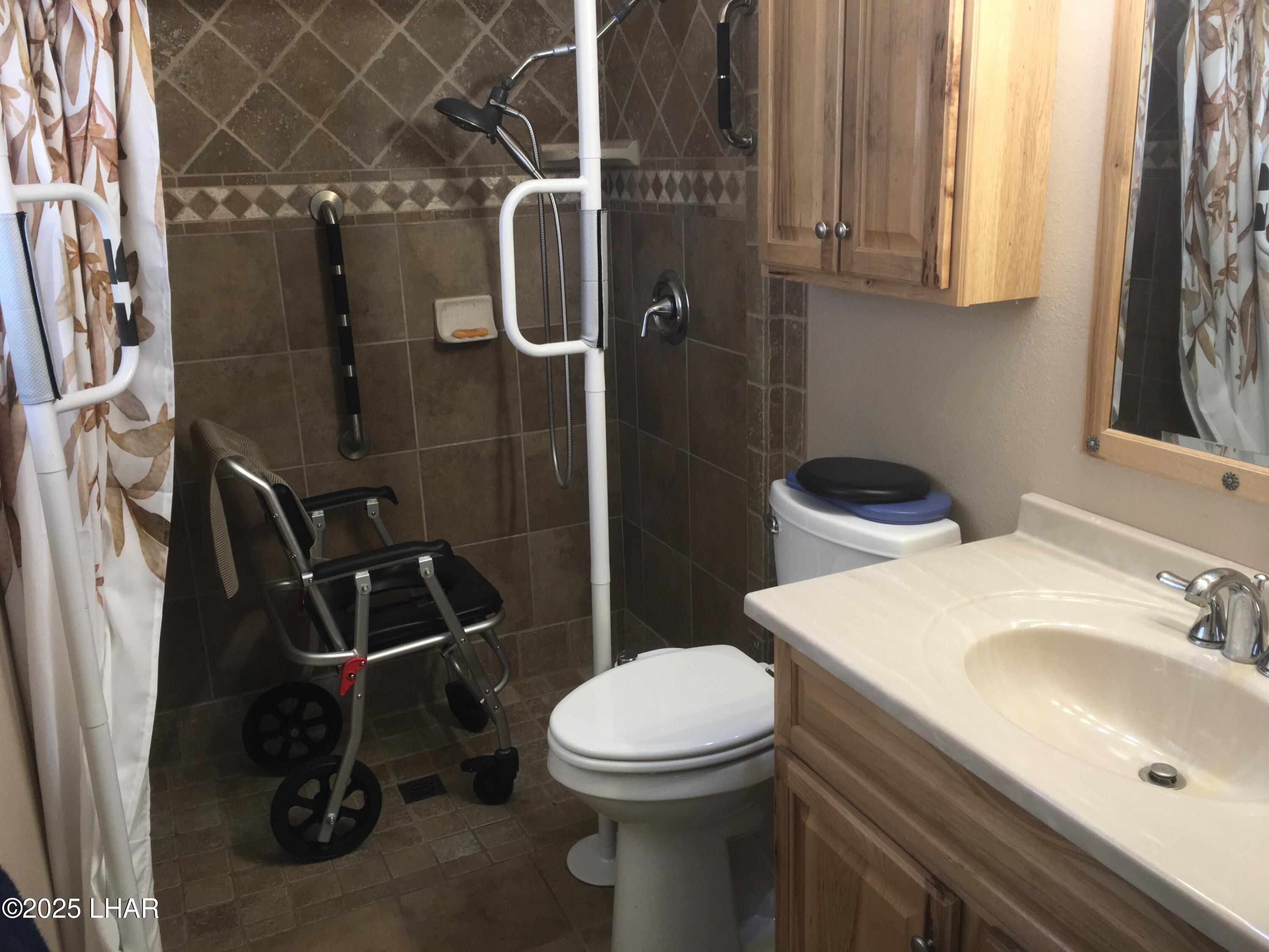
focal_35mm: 29
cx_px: 634
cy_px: 476
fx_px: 1063
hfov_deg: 61.7
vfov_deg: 48.2
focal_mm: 4.15
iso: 32
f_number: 2.2
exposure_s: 1/30
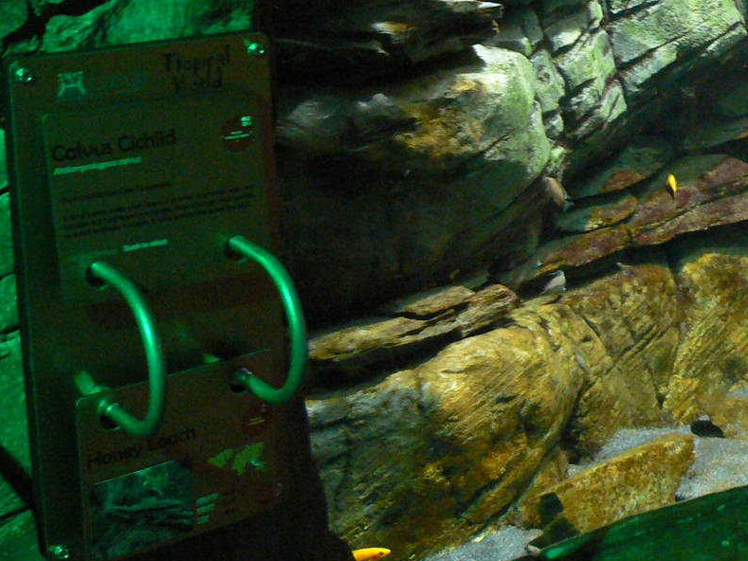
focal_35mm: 73
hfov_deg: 25.8
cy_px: 89
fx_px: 1578
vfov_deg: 19.9
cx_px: 673
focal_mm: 6
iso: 200
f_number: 2.8
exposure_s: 1/4
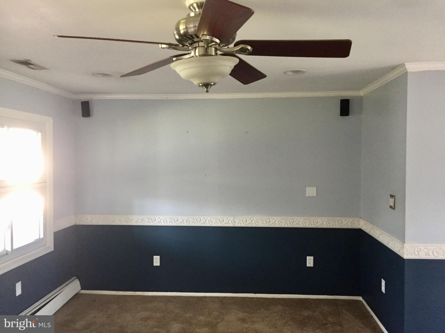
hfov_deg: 61.7
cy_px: 166
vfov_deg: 48.2
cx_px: 222
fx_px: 373
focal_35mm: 29
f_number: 2.2
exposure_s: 1/30
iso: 250
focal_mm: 4.15
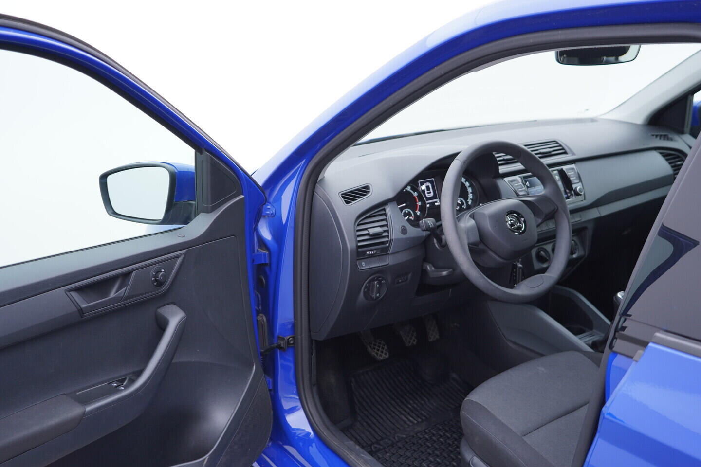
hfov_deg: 53.1
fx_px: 701
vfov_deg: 36.9
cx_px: 350
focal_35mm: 36
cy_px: 234
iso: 125
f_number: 2.8
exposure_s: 1/40
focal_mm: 24
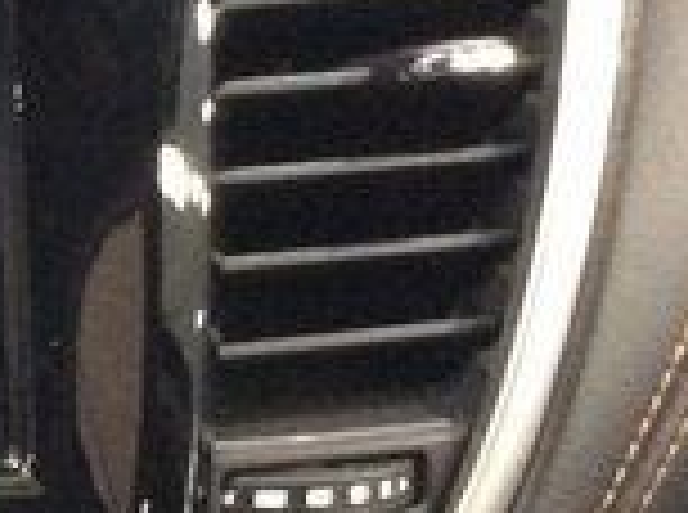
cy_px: 374
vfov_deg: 11.0
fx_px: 2657
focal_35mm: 134
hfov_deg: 12.8
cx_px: -710
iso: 320
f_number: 2.4
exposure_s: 1/15
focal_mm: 3.3
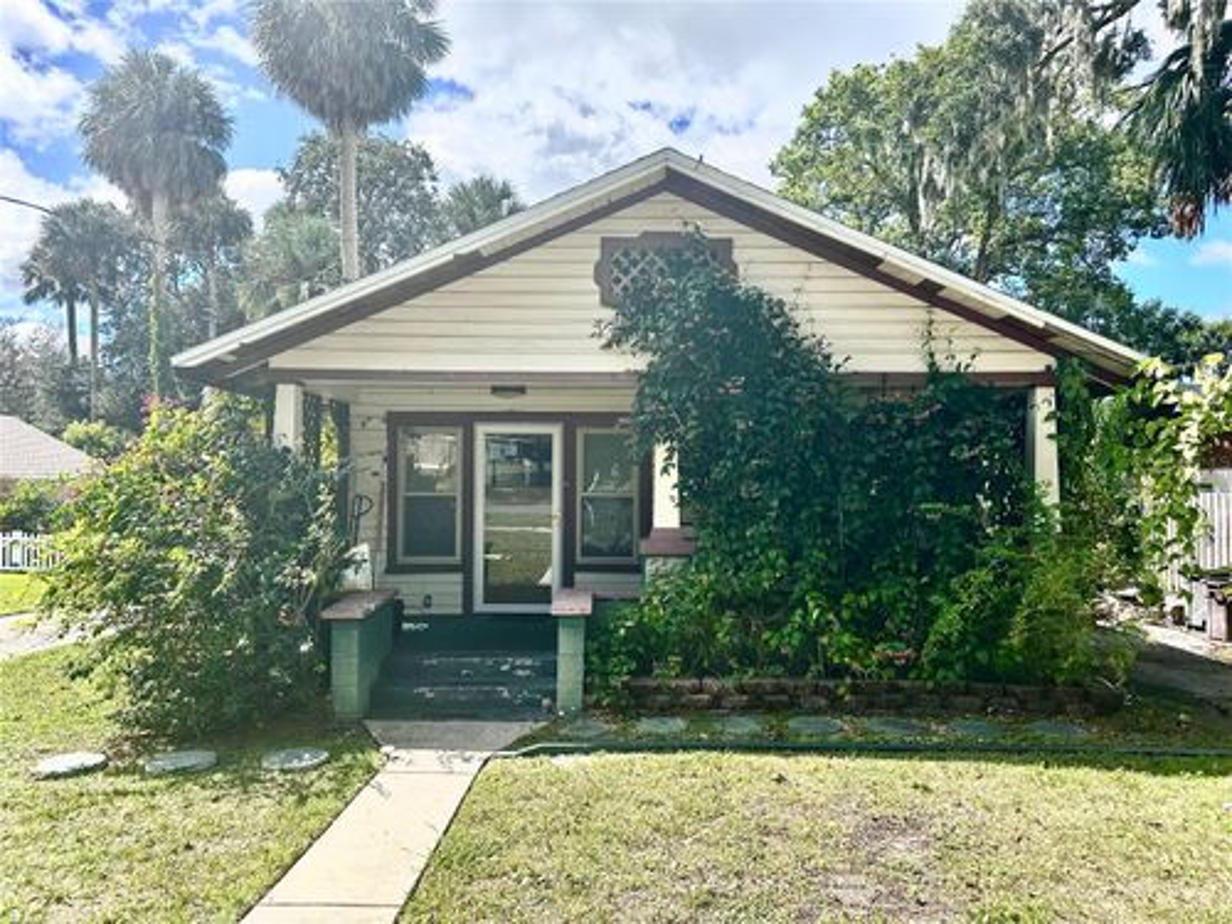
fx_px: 854
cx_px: 616
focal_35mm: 24
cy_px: 462
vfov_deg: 56.8
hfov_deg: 71.6
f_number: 1.78
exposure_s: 1/2110
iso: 80
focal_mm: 6.86
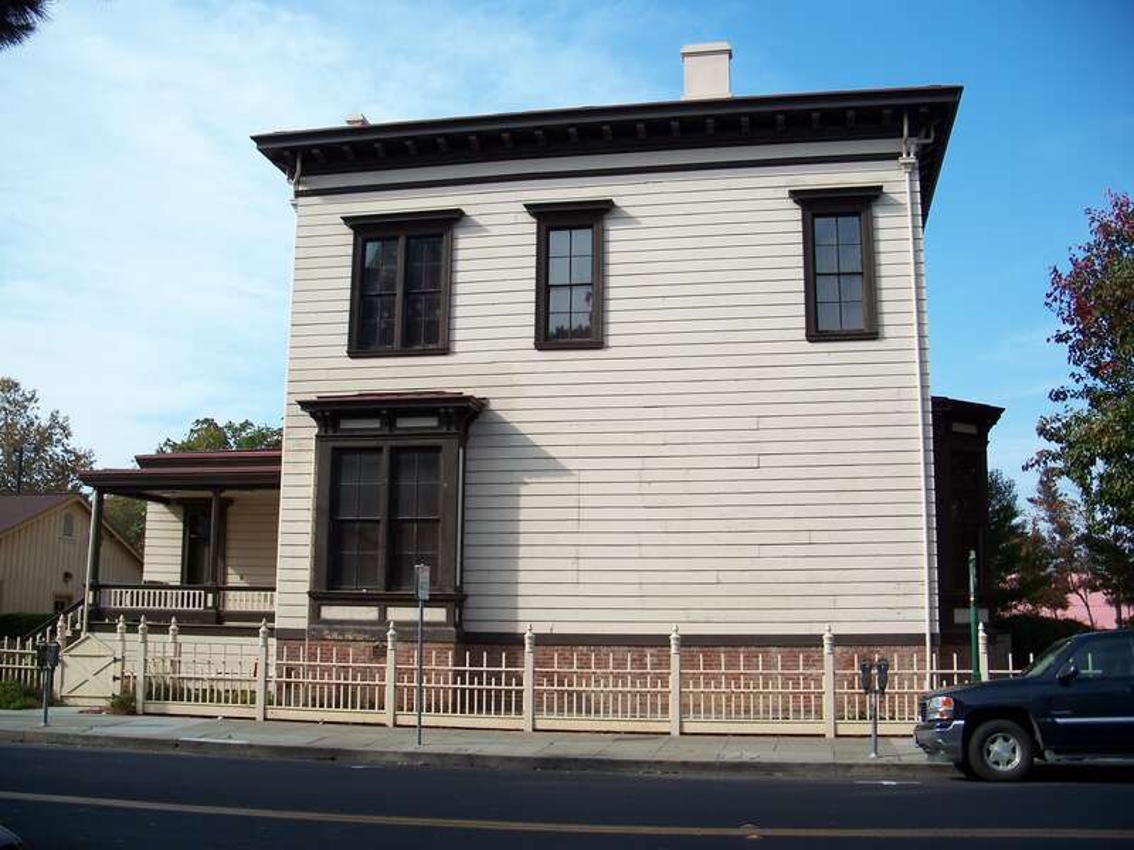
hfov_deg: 50.1
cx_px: 567
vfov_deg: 38.7
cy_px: 425
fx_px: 1212
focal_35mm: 37
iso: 64
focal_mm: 7.8
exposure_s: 1/640
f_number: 2.8
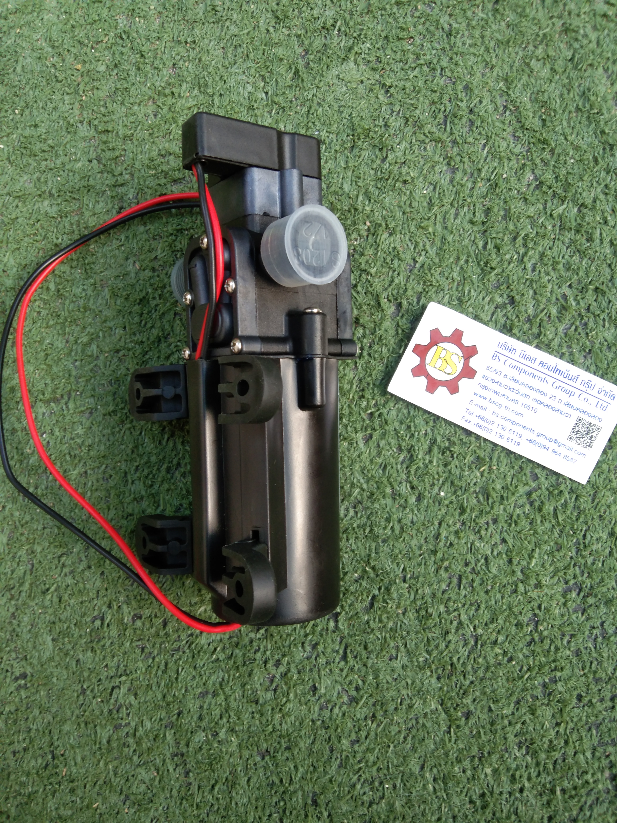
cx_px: 308
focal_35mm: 30
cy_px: 412
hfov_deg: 46.8
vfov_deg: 60.0
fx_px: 713
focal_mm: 3.65
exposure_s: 1/50
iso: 155
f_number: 2.2
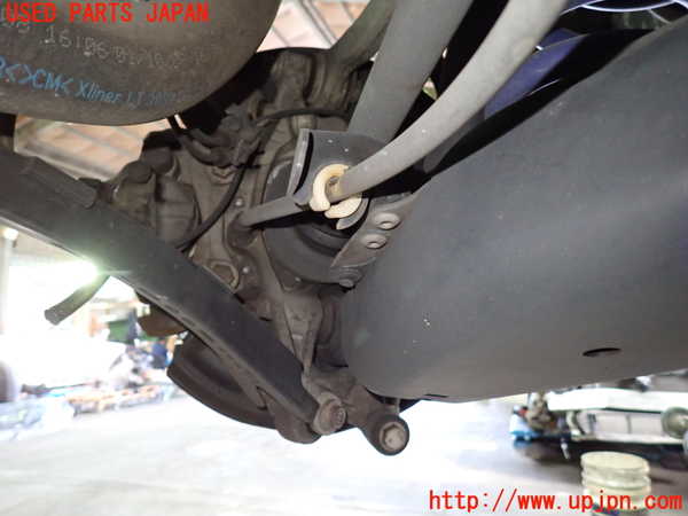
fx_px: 497
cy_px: 258
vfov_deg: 54.9
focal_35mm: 25
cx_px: 344
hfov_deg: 69.4
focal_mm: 4.5
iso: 640
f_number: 2
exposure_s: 1/30
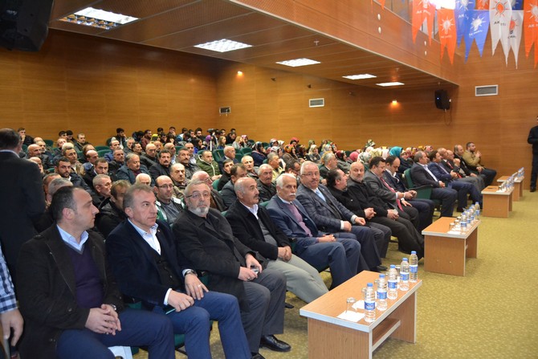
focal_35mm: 27
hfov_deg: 67.4
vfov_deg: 48.0
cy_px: 180
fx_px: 404
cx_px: 269
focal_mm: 18
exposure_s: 1/60
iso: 2200
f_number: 3.5
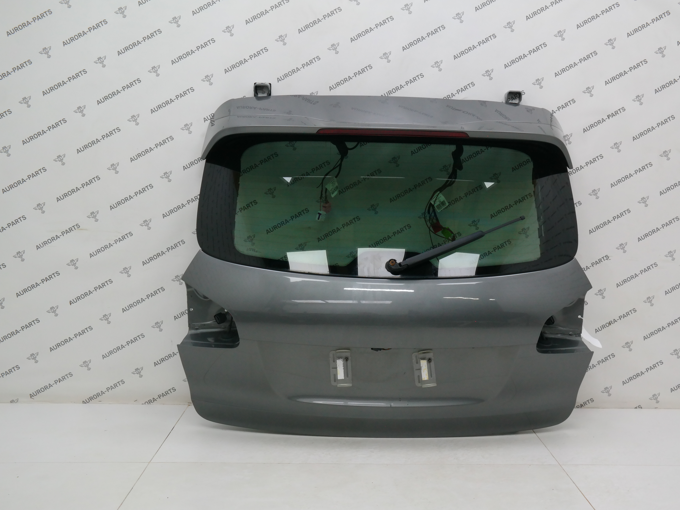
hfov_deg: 47.8
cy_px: 255
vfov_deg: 36.8
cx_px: 382
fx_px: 766
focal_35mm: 39
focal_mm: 24
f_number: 9
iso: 800
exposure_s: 1/50
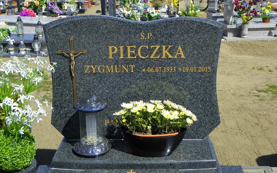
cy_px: 69
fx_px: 392
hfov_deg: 38.9
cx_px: 140
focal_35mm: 52
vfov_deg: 24.8
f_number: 4.5
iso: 64
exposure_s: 1/400
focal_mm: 8.5
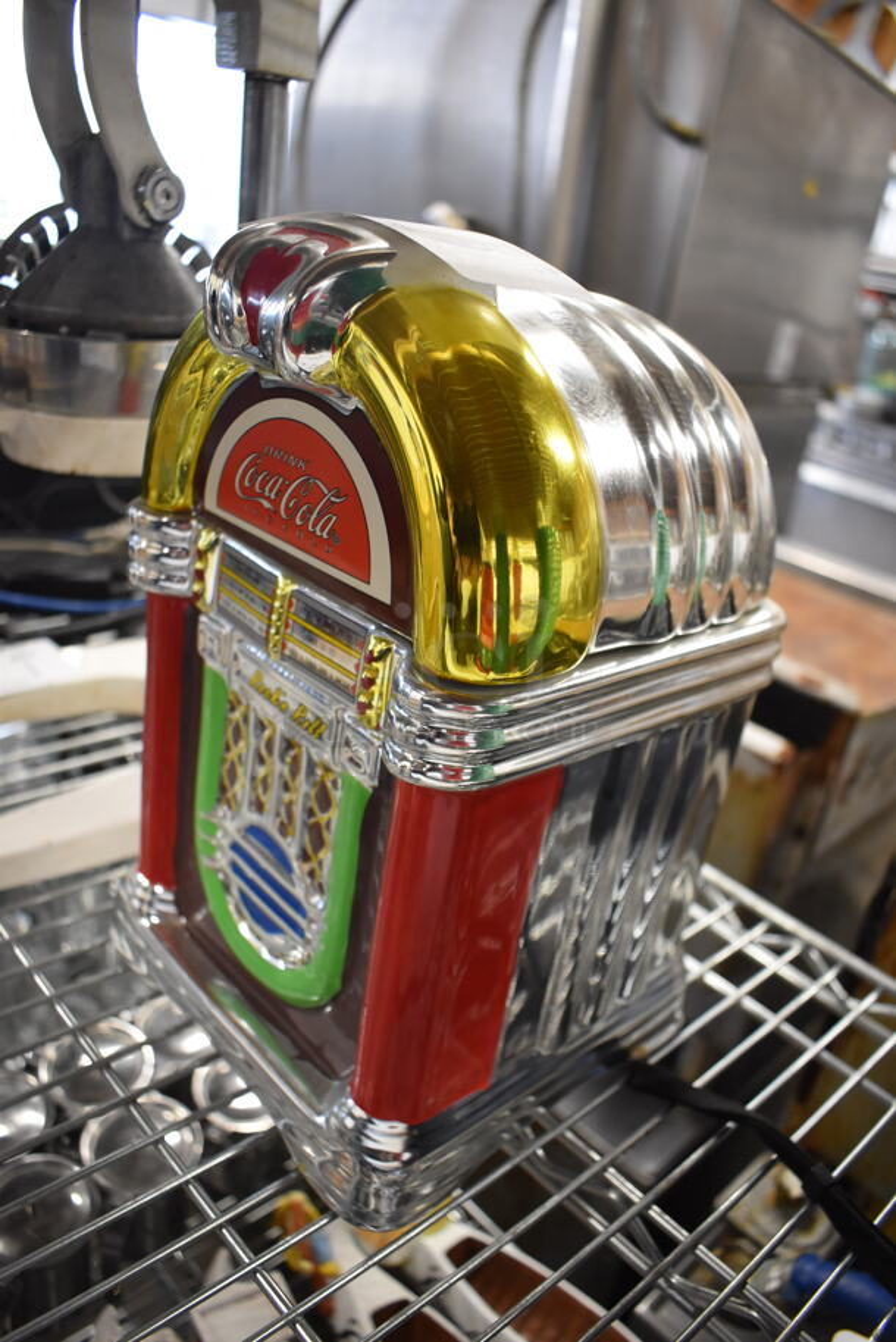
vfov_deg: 67.3
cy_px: 671
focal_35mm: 27
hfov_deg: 48.0
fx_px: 1006
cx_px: 448
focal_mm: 18
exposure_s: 1/60
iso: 1800
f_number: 4
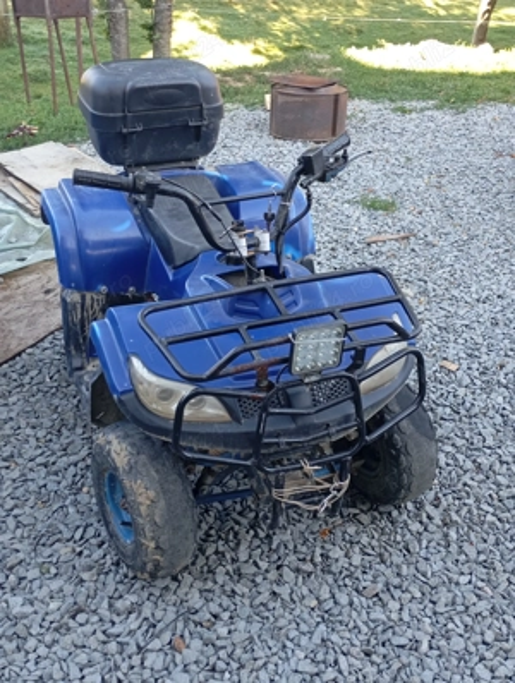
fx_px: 811
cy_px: 342
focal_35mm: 41
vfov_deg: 45.7
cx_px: 258
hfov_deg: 35.2
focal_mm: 4.27
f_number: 1.8
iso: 147
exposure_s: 1/50
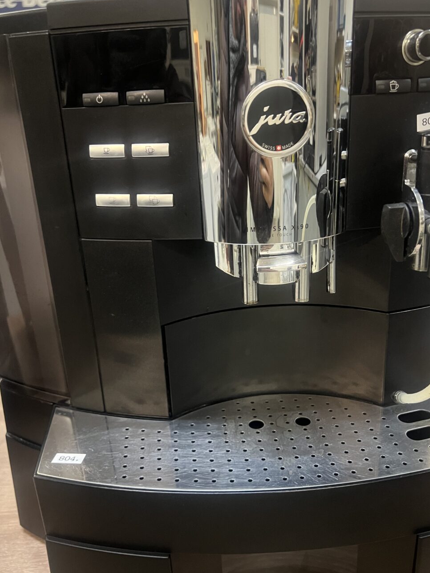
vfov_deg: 58.3
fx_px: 513
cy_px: 296
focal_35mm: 31
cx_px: 228
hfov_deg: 45.4
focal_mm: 5.7
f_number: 1.5
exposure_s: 1/33
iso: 500
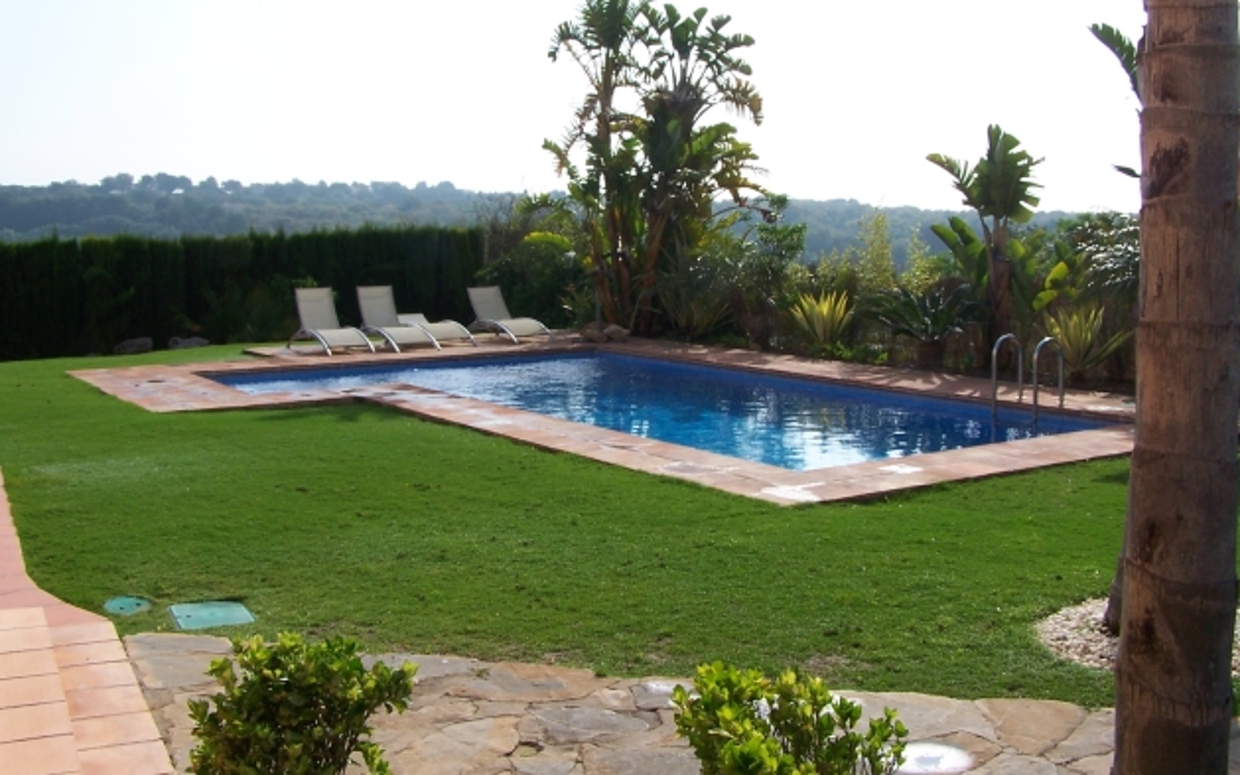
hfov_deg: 48.2
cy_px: 323
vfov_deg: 31.2
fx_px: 1385
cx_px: 629
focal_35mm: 41
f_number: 5.6
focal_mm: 6.3
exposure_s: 1/350
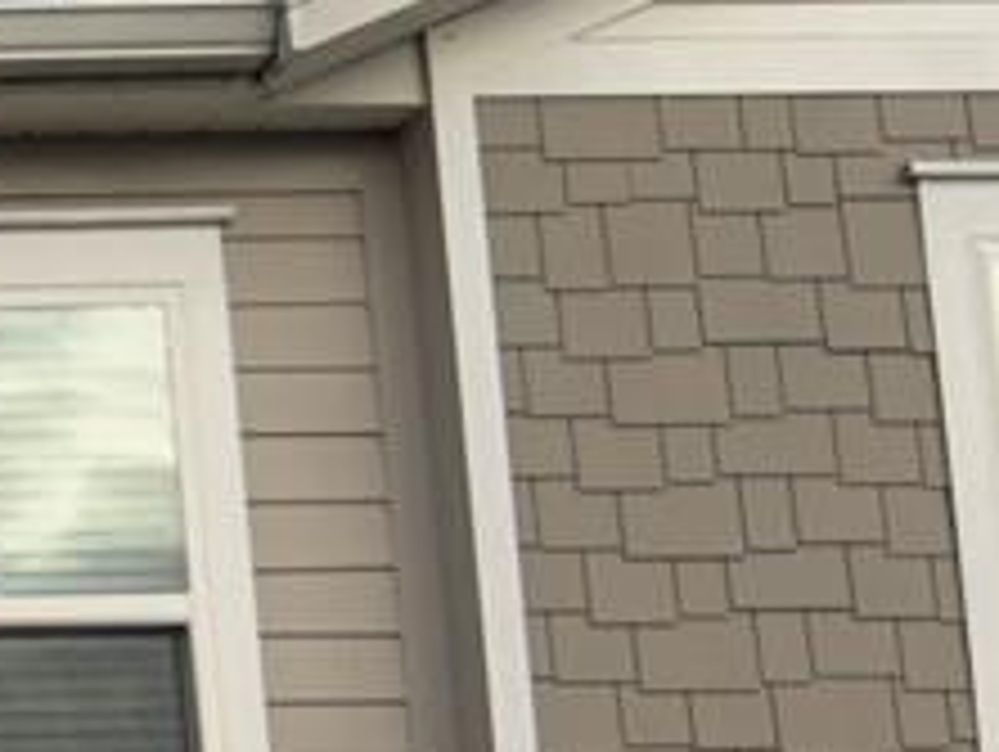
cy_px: 957
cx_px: -2300
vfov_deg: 6.6
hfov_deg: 7.5
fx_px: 6443
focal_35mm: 223
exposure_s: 1/2494
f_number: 1.78
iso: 64
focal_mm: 6.76
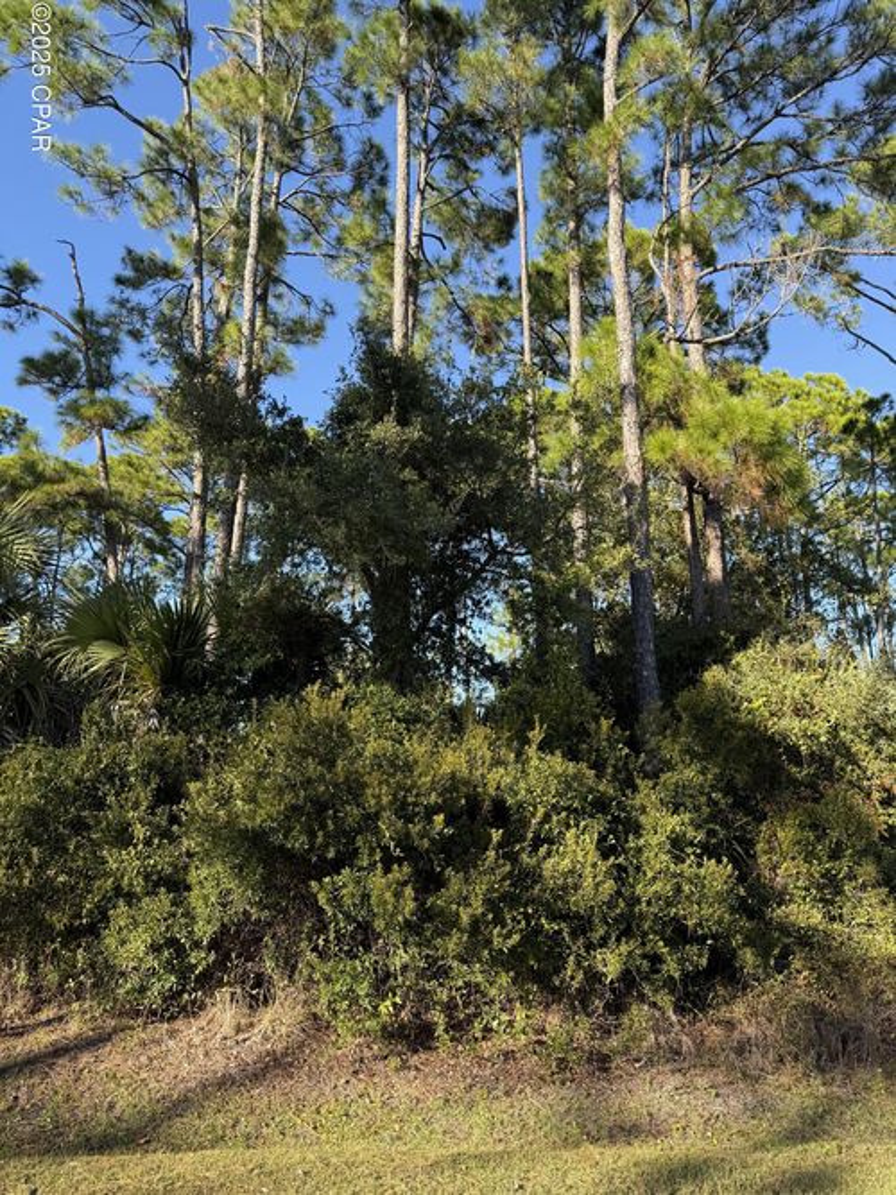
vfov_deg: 71.6
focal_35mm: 24
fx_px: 829
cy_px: 598
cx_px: 448
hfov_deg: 56.8
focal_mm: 6.76
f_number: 1.78
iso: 80
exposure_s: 1/931
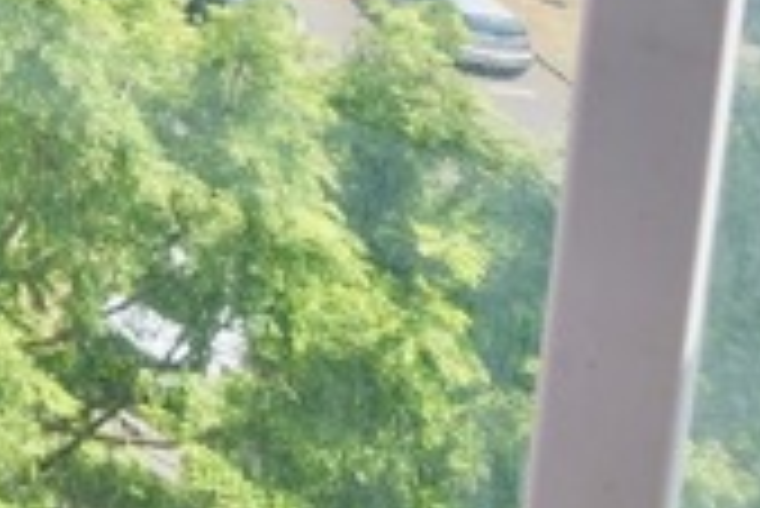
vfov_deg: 15.7
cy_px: -566
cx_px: -836
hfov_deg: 18.0
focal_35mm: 64
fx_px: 1352
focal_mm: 10
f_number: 7.1
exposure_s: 1/170
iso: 320
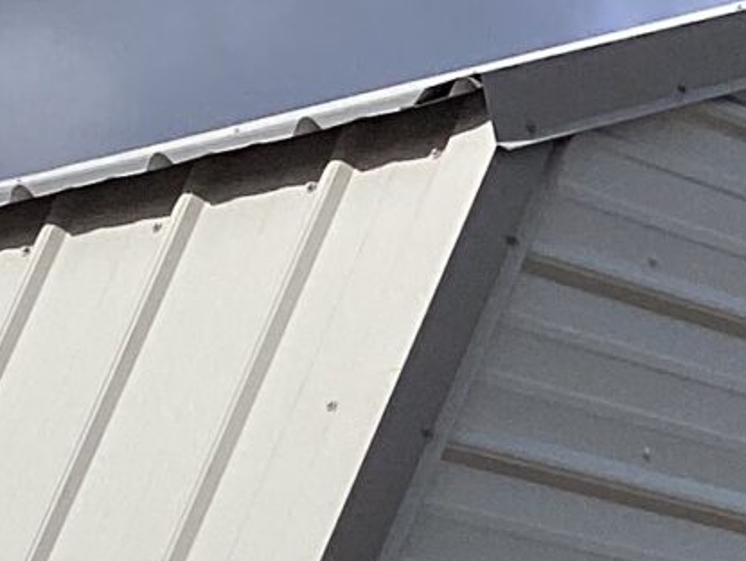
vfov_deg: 7.3
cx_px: 95
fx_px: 4120
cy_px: 1322
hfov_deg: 10.3
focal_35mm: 191
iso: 25
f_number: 2.4
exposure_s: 1/3704
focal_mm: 3.3
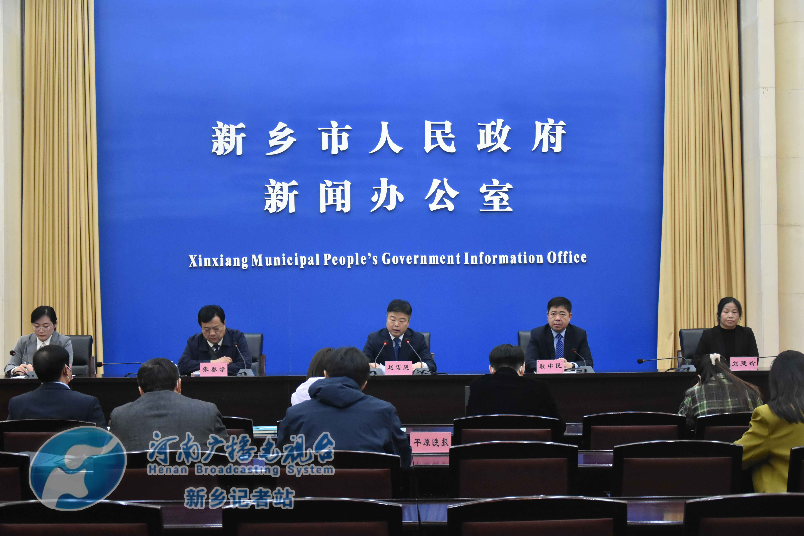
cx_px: 402
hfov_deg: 31.9
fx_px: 1407
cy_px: 268
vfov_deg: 21.6
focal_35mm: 63
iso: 3200
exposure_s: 1/80
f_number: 4.8
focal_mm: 42
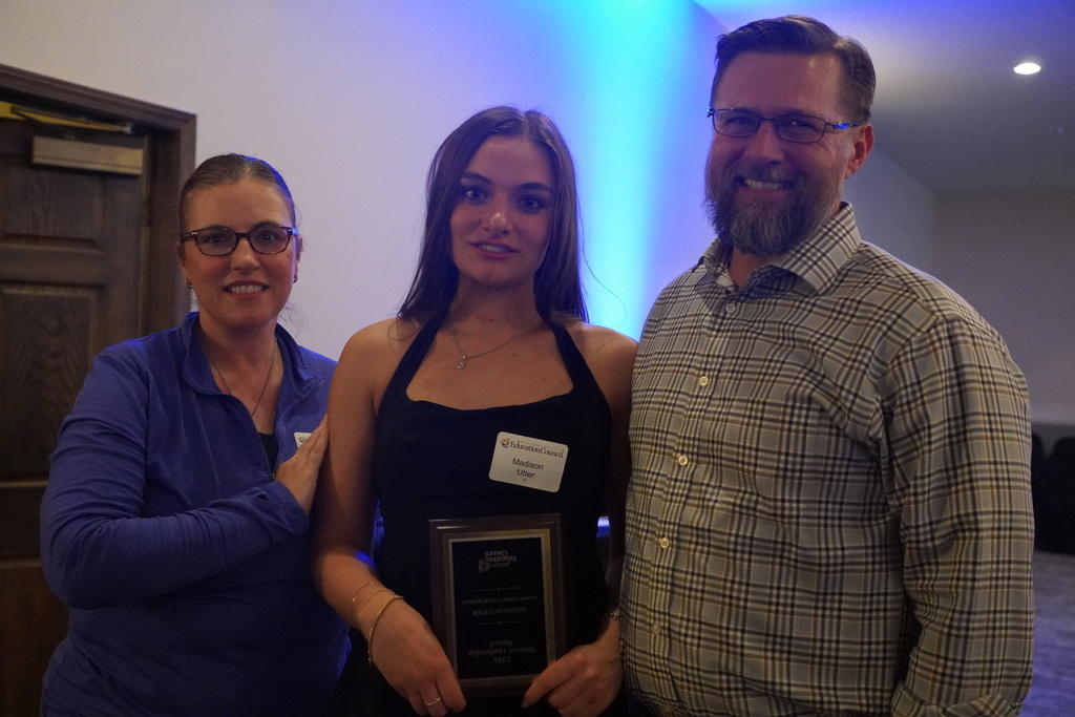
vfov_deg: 33.0
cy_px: 358
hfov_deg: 47.9
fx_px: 1209
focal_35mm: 40
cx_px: 538
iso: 6400
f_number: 2.8
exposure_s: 1/100
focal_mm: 27
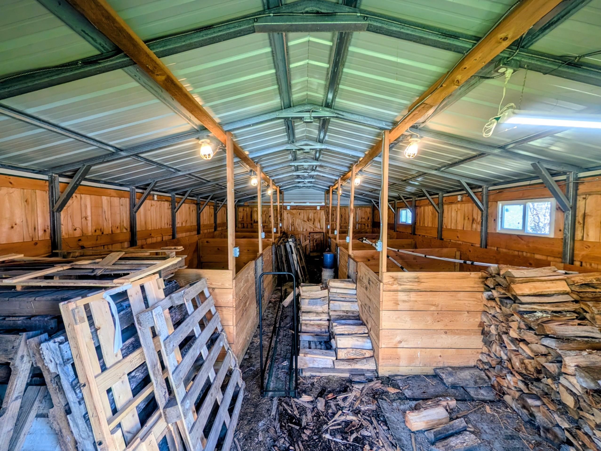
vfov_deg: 94.5
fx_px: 208
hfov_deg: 110.5
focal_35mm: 12
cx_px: 300
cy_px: 226
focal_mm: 2.02
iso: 53
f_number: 1.7
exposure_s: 1/84.4
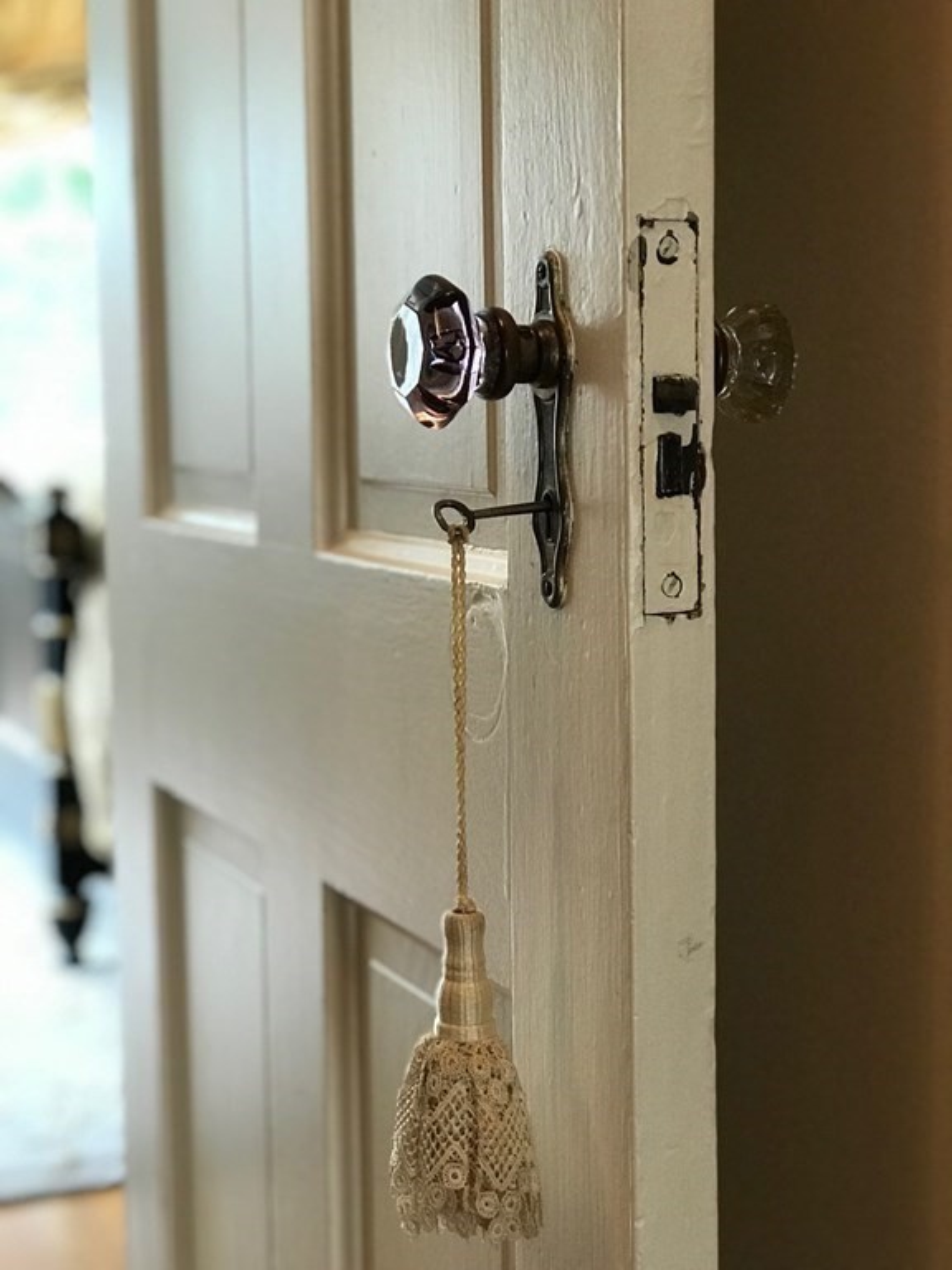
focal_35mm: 57
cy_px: 635
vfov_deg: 33.8
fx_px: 2090
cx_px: 476
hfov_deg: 25.7
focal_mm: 6.6
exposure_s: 1/60
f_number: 2.8
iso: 160
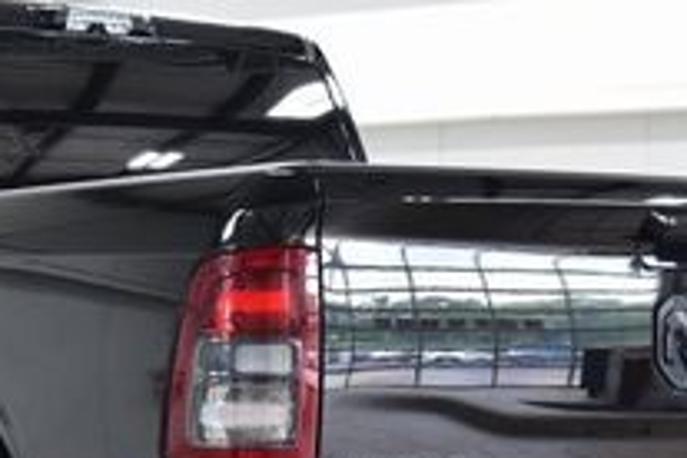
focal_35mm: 144
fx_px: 2739
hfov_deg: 14.2
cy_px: 363
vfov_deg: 9.5
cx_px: 173
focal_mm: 31
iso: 1100
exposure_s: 1/15
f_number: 6.3
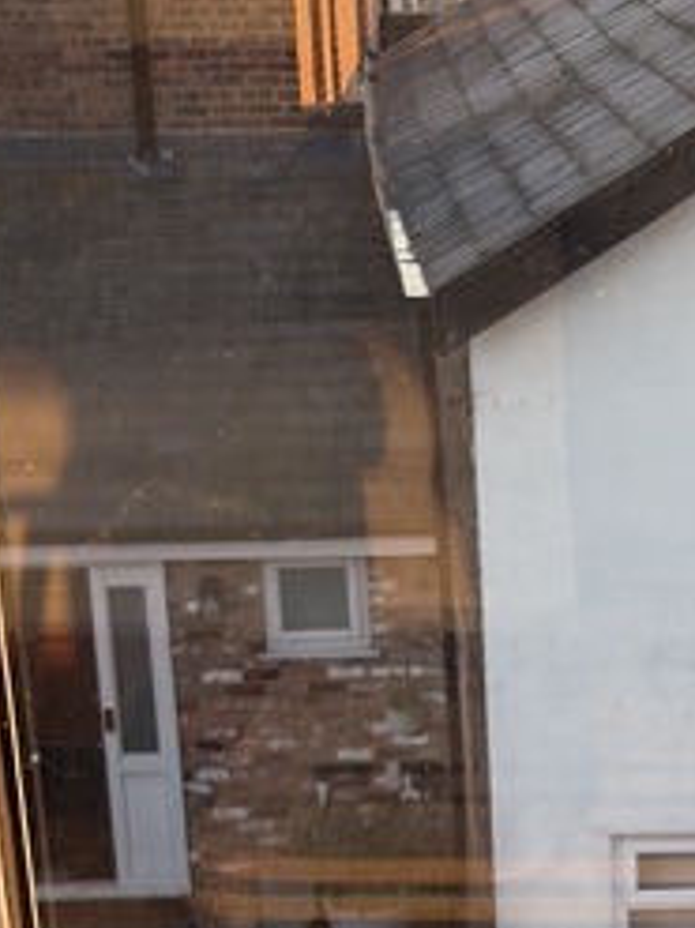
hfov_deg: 13.4
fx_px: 2894
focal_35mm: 108
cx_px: 759
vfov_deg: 17.7
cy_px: 988
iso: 80
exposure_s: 1/171
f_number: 1.6
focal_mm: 5.96
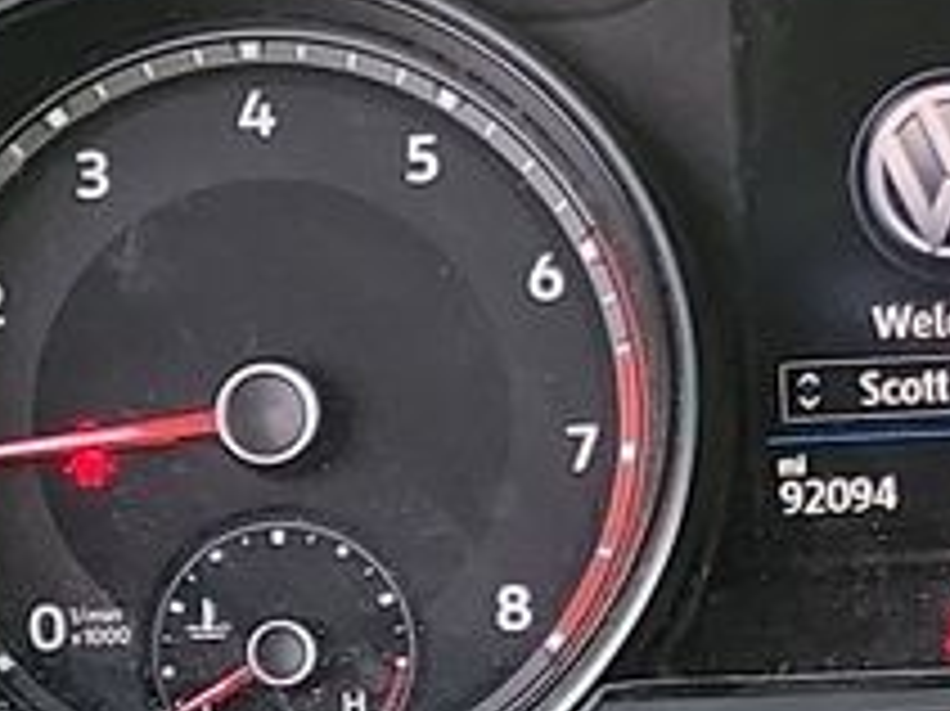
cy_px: 1120
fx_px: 4992
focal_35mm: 182
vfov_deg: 8.0
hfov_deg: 10.7
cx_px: 1013
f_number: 1.8
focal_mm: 6.7
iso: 82
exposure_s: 1/59
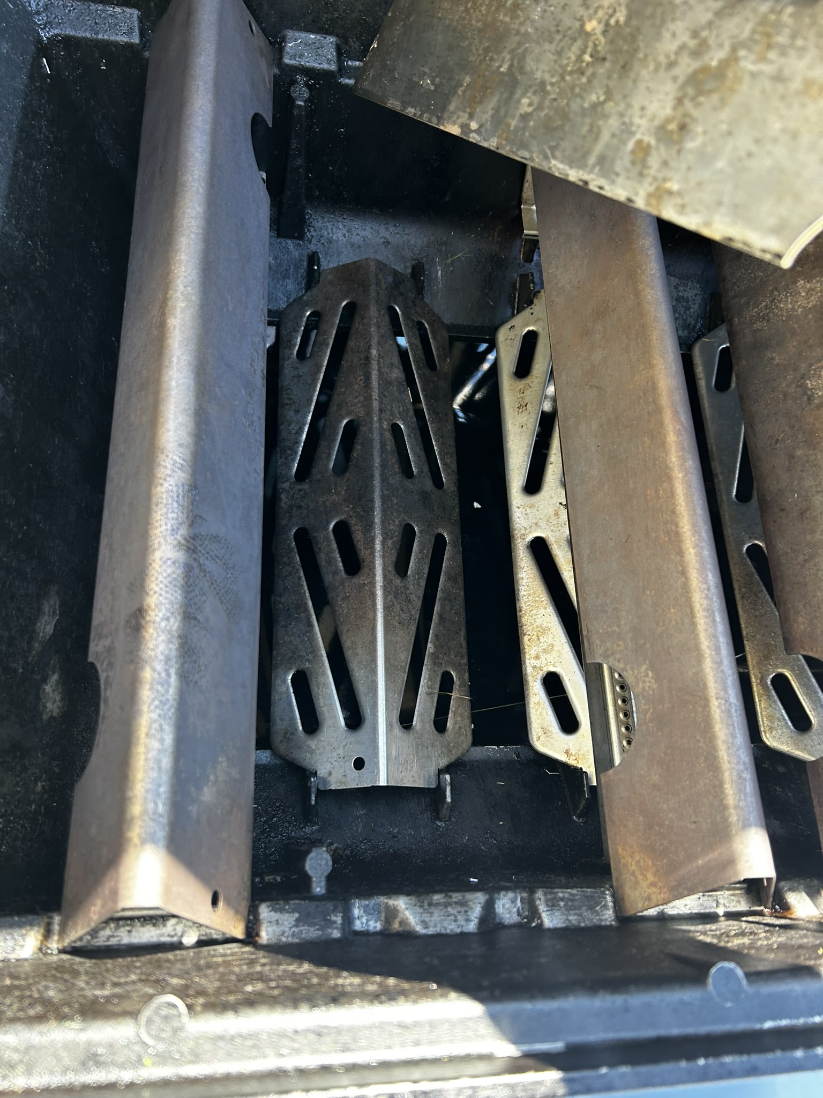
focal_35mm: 26
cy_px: 549
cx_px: 412
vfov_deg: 67.3
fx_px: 824
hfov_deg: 53.1
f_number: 1.5
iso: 64
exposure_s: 1/121
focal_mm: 5.7
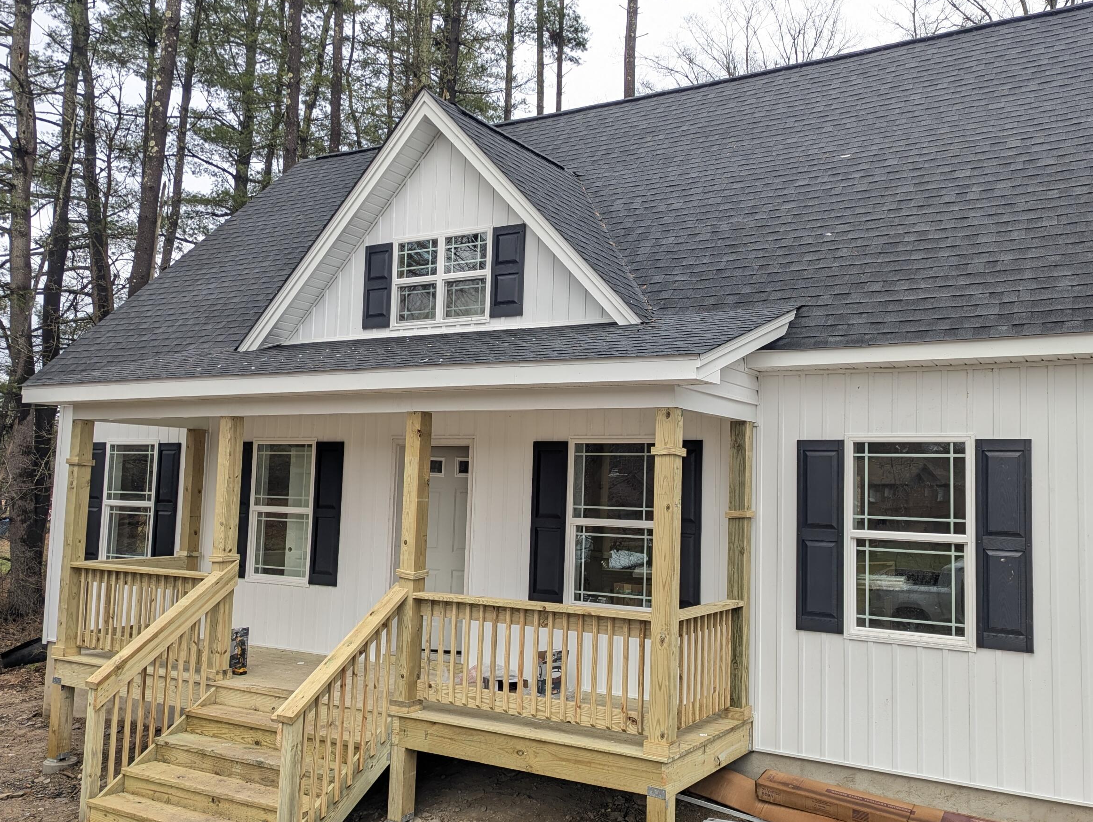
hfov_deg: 58.0
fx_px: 980
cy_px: 428
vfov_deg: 45.5
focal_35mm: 31
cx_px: 629
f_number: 1.85
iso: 47
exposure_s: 1/222
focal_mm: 6.81
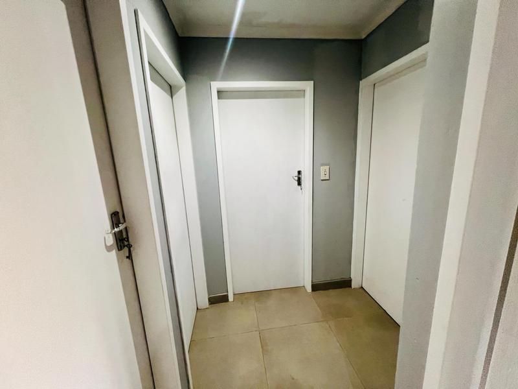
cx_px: 259
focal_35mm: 13
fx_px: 195
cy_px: 194
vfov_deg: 89.9
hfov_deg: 106.2
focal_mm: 1.57
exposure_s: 1/50
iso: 200
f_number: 1.8
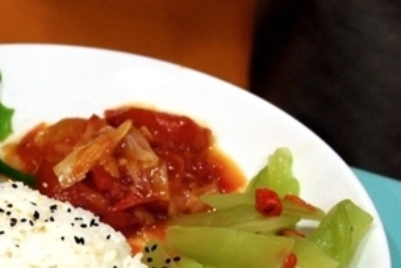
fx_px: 1282
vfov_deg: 11.8
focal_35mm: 115
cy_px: 254
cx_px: 37
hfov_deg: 17.5
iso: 1250
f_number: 5
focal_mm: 39
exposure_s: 1/60
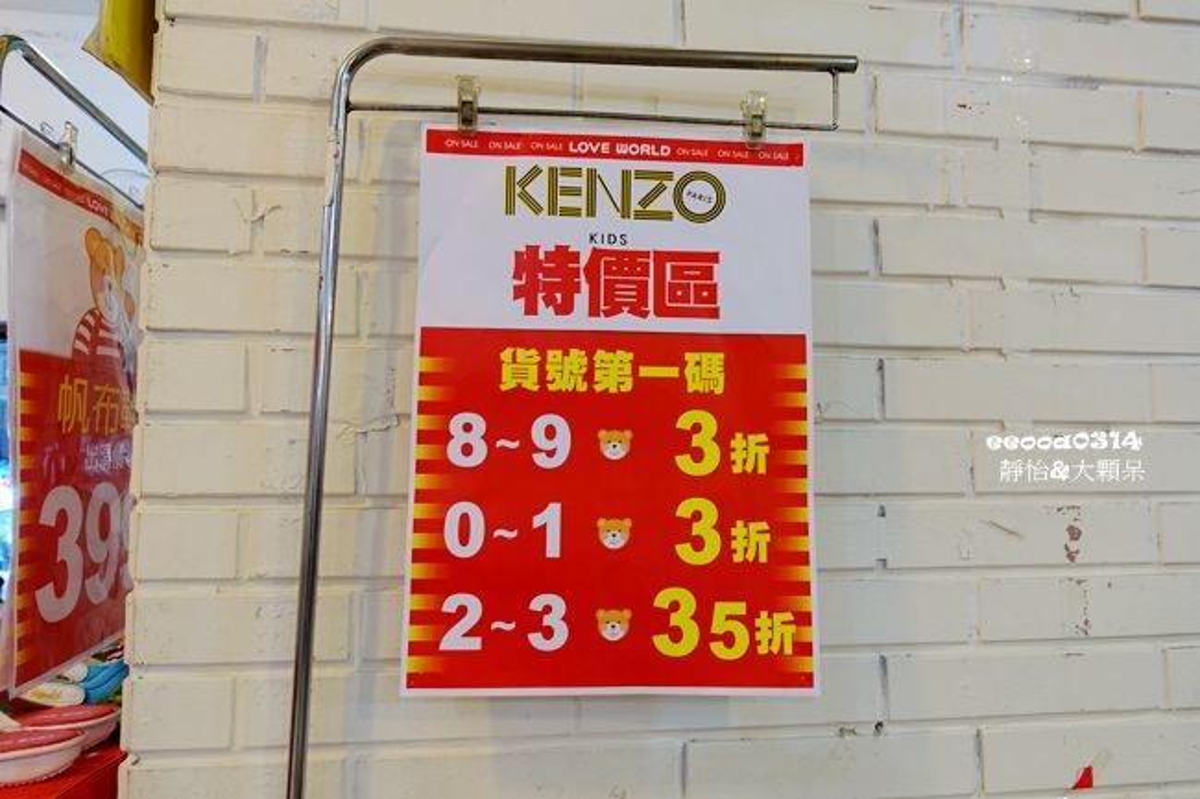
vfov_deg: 53.1
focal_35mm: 24
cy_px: 400
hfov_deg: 73.8
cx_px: 600
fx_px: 800
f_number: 2.8
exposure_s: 1/30
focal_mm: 8.8
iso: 125
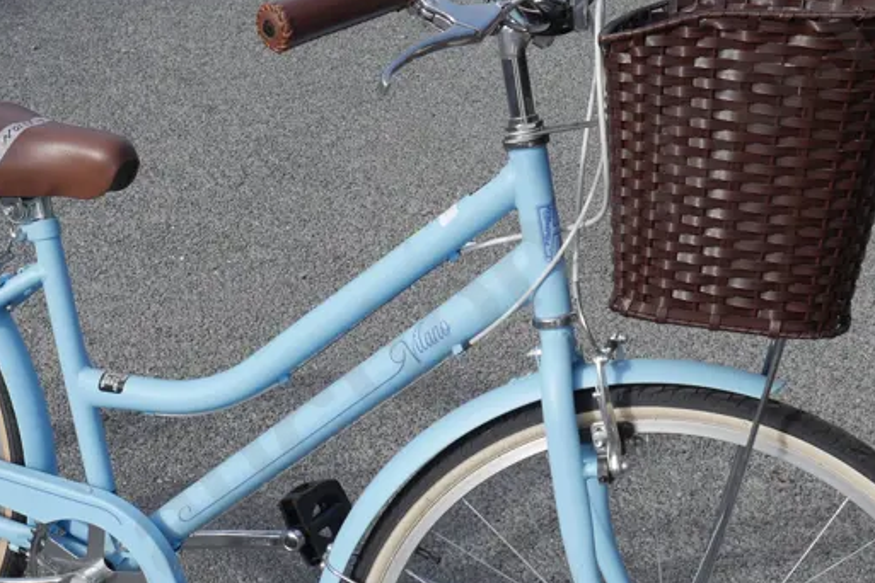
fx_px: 1920
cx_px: 256
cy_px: 470
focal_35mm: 79
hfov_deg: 25.5
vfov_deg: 17.1
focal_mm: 19
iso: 200
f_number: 8
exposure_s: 1/320
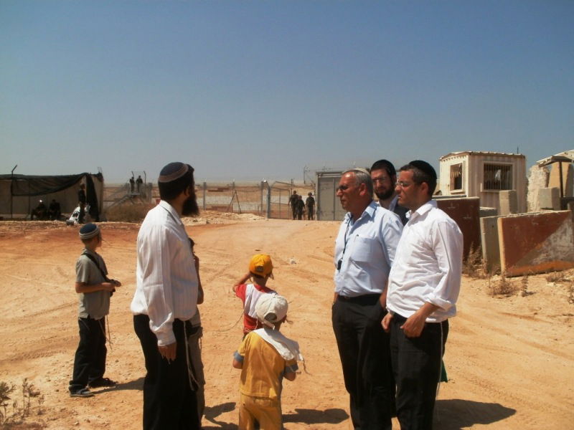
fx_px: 597
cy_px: 215
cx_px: 287
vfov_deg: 39.7
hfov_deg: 51.4
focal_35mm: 36
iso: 100
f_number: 5.6
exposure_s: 1/1600
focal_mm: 6.3
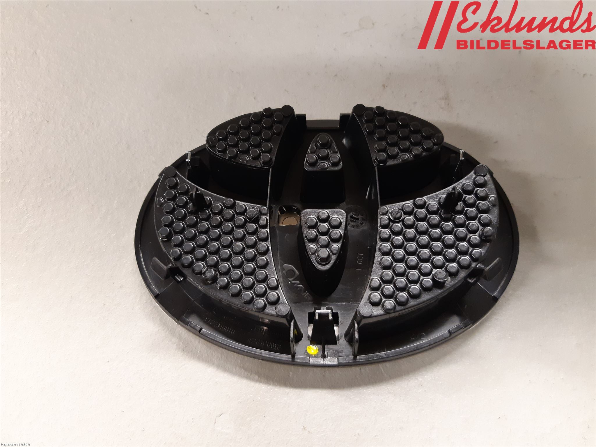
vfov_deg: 53.1
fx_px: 448
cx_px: 298
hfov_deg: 67.3
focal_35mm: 26
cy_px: 224
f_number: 1.7
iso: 250
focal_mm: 3.93
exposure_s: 1/50
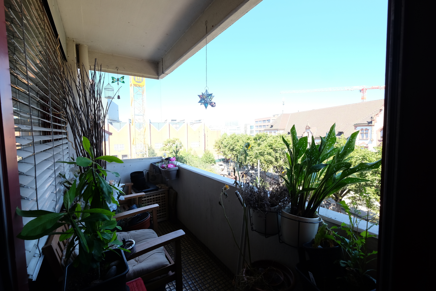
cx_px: 218
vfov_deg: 77.3
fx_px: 182
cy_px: 146
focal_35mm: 15
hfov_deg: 100.4
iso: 400
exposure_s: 1/140
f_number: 5.6
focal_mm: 10
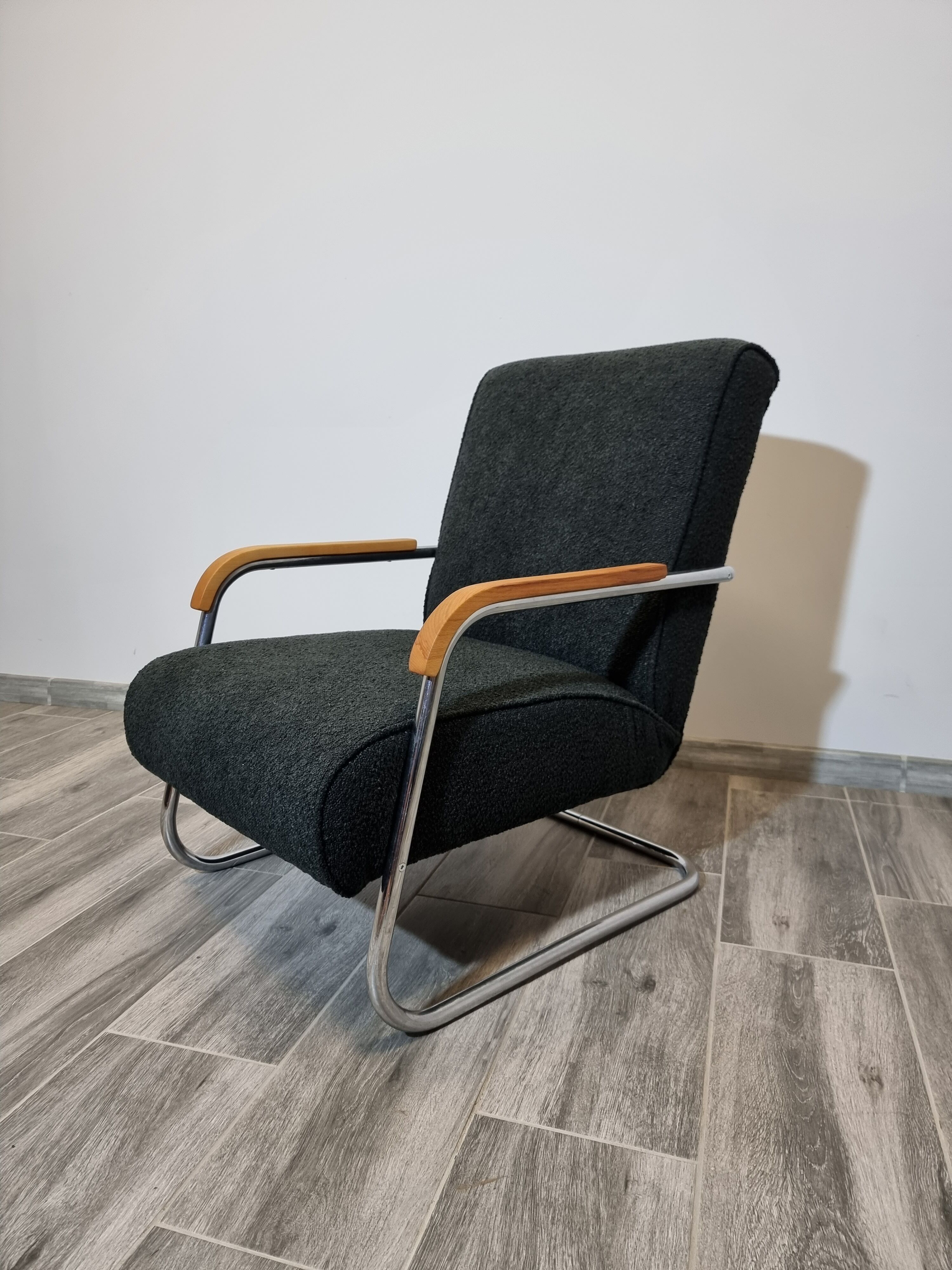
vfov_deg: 71.6
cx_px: 476
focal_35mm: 24
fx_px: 880
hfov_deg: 56.8
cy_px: 635
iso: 160
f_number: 1.8
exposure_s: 1/100
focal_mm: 6.7
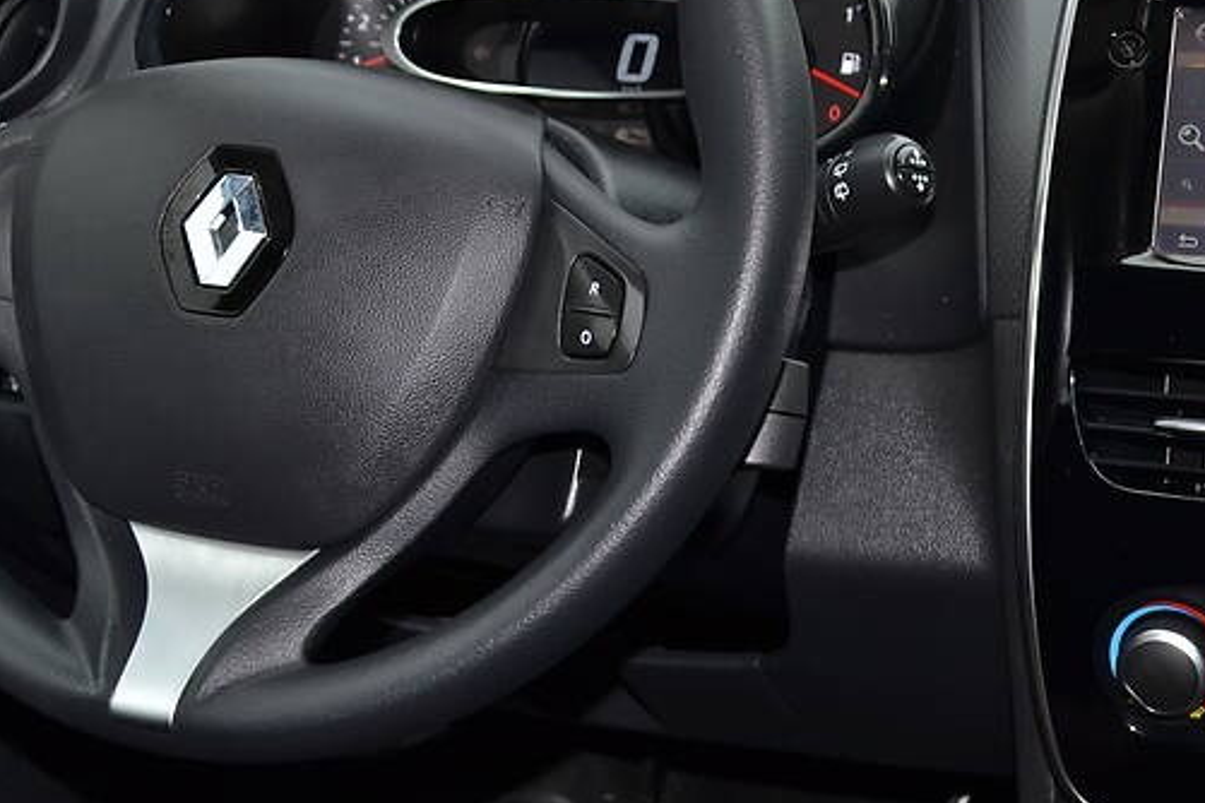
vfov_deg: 16.3
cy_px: 374
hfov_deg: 24.1
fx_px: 2805
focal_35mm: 84
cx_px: 839
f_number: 5
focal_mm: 35
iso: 200
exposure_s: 1/60
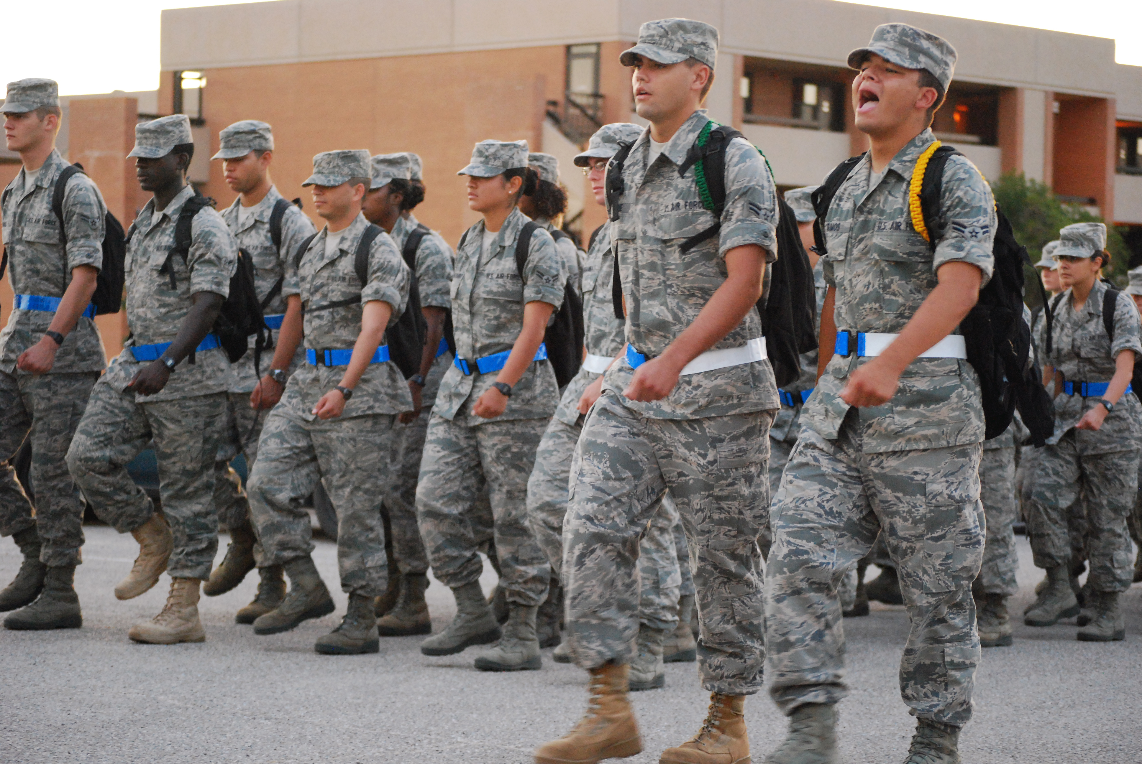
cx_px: 571
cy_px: 382
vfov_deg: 13.1
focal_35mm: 105
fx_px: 3335
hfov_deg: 19.4
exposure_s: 1/125
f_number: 4.2
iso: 1400
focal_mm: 70
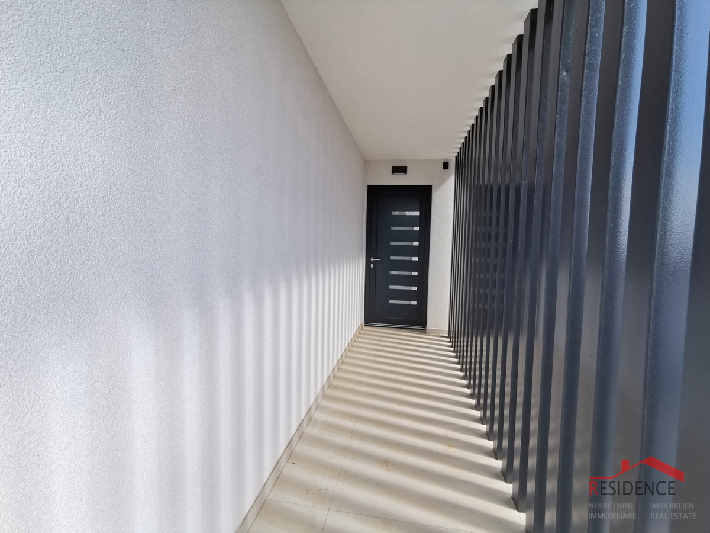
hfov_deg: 94.5
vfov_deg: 78.1
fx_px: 328
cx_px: 355
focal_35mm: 16
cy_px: 266
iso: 50
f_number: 2.2
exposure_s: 1/198
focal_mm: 2.35
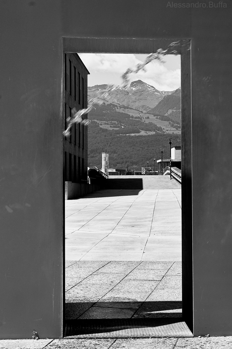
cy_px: 174
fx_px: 523
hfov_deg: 25.0
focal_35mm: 54
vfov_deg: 36.9
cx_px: 116
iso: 100
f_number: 11
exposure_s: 1/160
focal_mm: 36
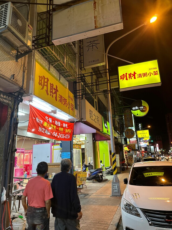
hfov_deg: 56.8
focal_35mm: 24
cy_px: 115
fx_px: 159
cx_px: 86
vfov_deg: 71.6
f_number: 1.78
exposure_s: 1/60
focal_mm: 6.86
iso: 250
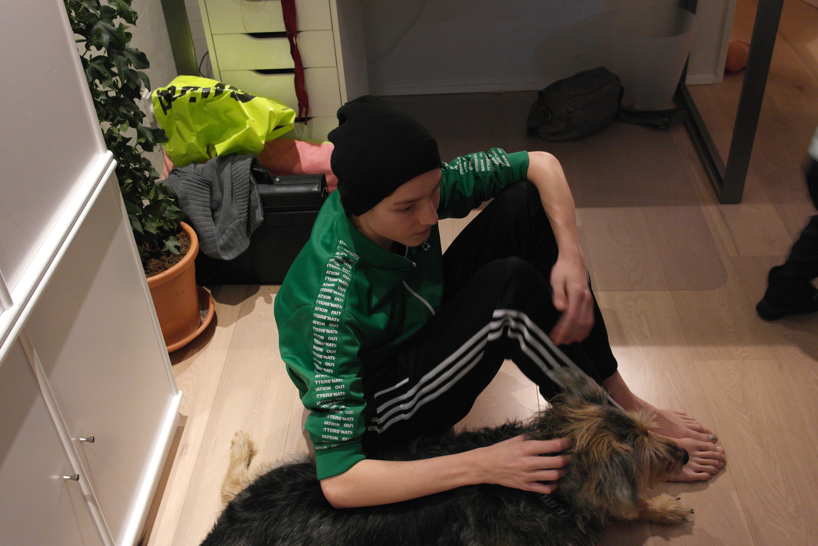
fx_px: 818
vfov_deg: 36.9
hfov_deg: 53.1
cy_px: 273
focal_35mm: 36
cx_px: 409
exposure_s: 1/15
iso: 1600
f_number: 4
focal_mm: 24
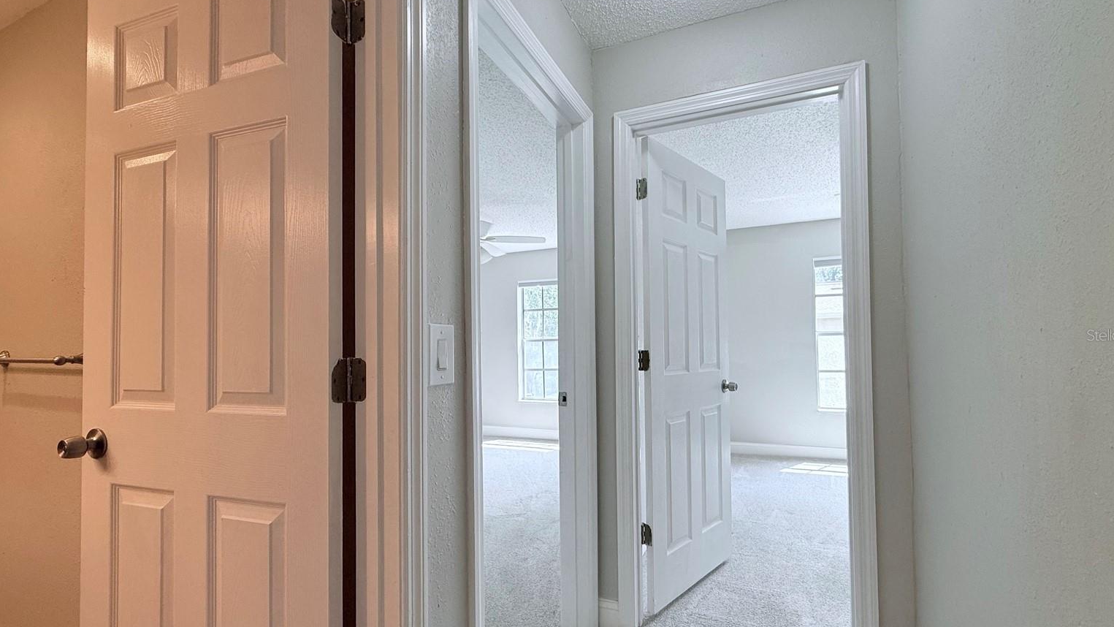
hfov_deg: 99.3
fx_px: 473
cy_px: 335
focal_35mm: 16
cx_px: 571
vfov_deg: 67.0
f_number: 2.2
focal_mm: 2.22
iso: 64
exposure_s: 1/163
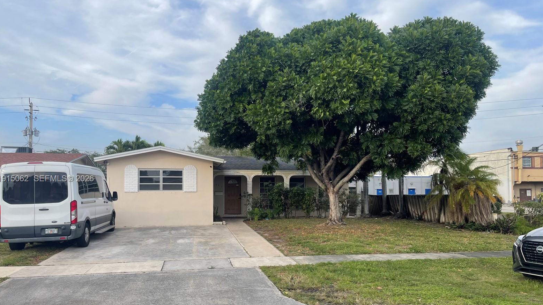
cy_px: 179
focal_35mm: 28
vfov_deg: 41.3
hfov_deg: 67.9
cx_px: 265
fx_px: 403
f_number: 1.6
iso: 32
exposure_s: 1/1309
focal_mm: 5.1
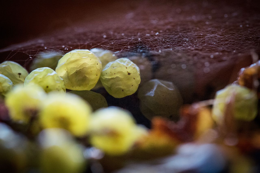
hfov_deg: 19.5
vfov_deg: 13.0
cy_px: 86
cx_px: 130
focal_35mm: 105
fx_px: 758
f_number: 5.6
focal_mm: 105
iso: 10000
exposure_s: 1/60
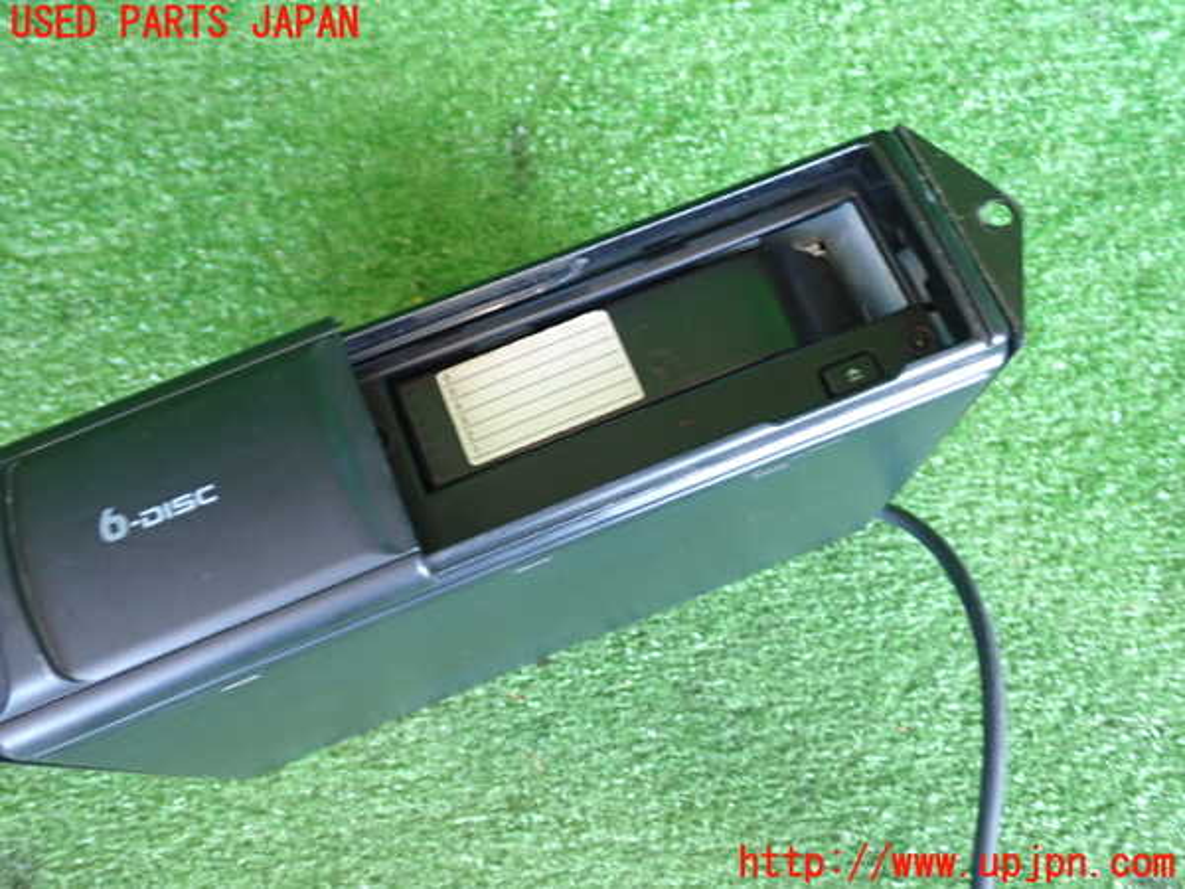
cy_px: 444
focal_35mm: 32
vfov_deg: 44.2
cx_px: 592
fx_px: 1095
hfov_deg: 56.8
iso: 500
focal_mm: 5.79
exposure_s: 1/30
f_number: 2.4
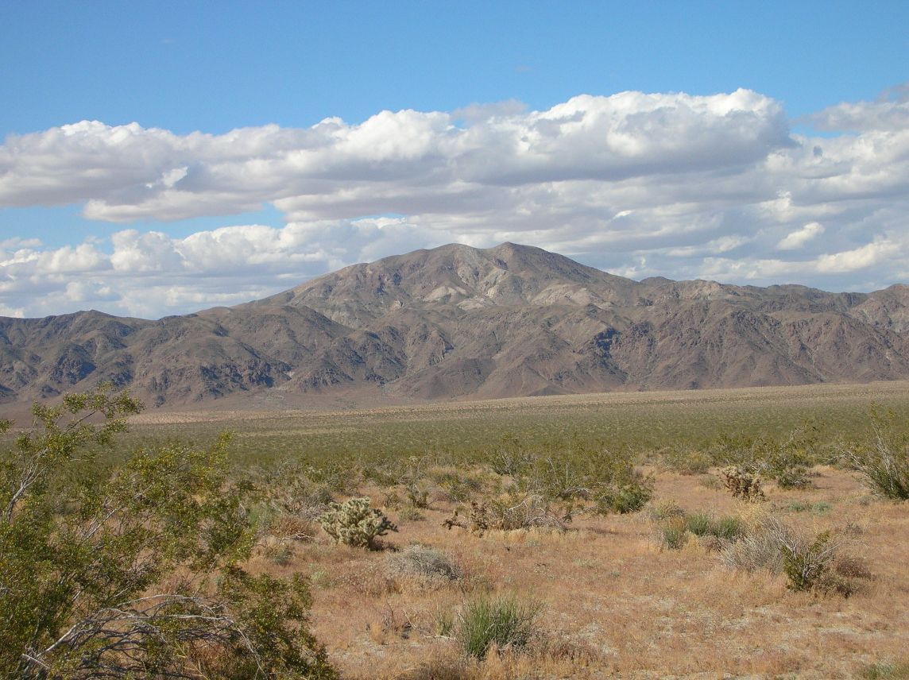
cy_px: 340
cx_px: 454
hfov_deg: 29.8
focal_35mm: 65
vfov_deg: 22.6
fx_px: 1705
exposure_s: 1/920
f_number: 3.7
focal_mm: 10.9
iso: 50
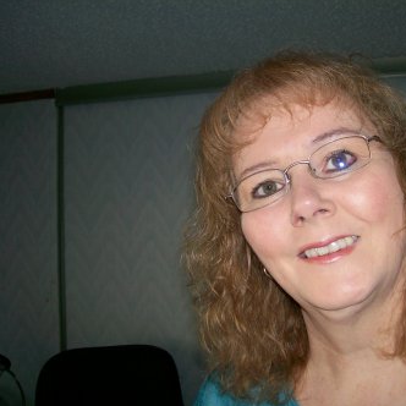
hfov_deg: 39.1
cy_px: 204
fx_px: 571
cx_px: 236
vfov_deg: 39.2
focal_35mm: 43
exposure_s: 1/64
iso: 80
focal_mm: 6
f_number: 2.7
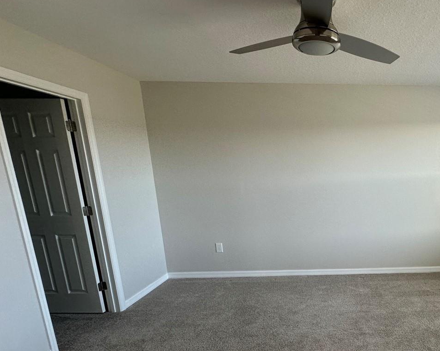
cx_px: 347
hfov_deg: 66.4
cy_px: 235
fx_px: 299
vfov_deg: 59.4
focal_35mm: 23
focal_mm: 2.22
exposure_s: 1/120
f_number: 2.2
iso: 160
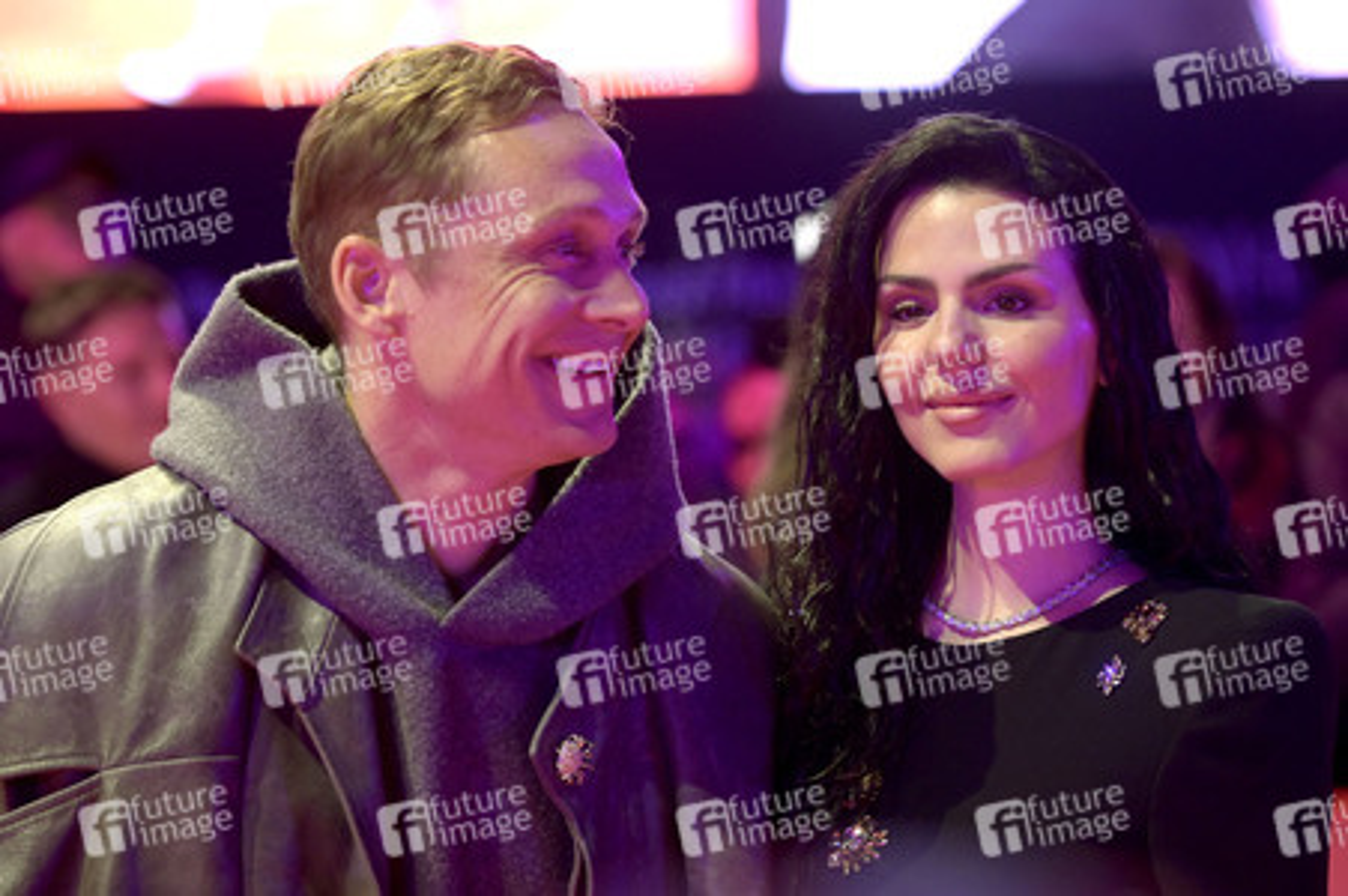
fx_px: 4565
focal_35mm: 122
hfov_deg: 16.8
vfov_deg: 11.2
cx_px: 674
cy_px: 448
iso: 1600
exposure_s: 1/250
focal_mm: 122
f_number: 4
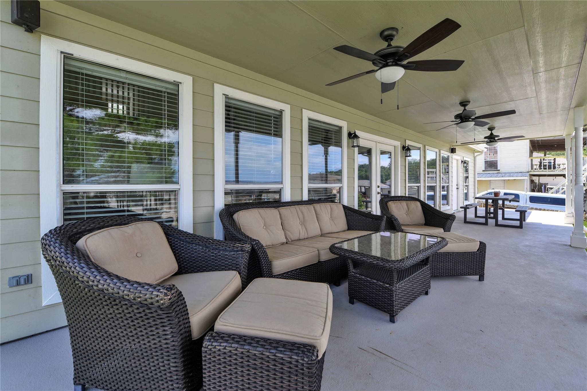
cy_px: 196
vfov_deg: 81.2
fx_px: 228
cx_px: 294
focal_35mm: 14
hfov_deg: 104.3
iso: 100
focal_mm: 14
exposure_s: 1/80
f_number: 8
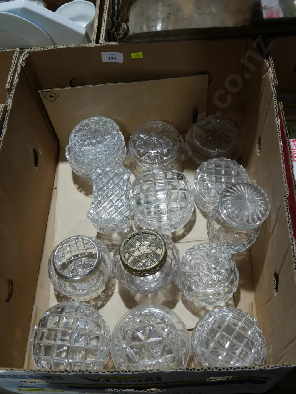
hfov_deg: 39.7
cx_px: 148
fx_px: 410
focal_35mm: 36
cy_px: 197
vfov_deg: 51.3
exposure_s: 1/80
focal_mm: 18
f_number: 4
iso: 200
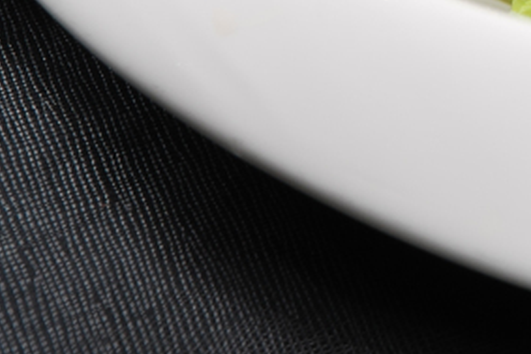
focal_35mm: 380
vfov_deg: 3.6
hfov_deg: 5.4
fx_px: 5608
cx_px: 775
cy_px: -198
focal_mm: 70
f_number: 13
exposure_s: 1/125
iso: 100
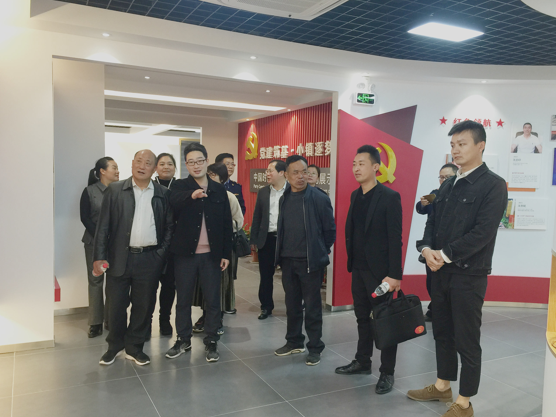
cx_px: 275
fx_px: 482
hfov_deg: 60.0
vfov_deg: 46.8
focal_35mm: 30
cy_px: 213
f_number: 2.2
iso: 50
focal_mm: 4.15
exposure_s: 1/17
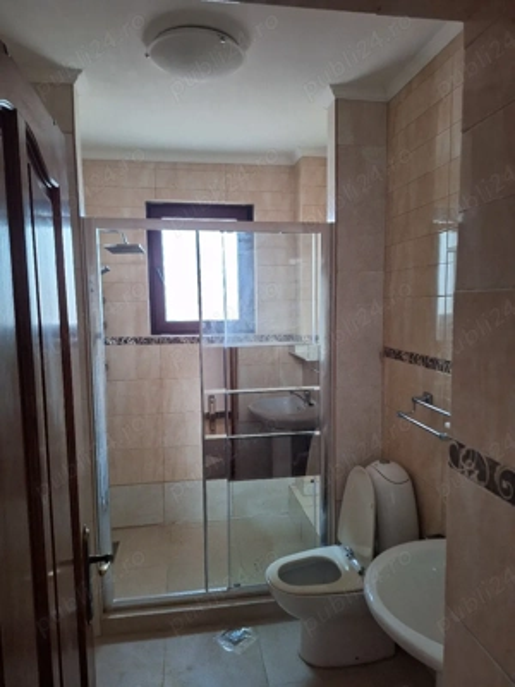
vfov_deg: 73.9
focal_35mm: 23
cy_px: 344
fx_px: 456
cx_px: 258
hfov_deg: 58.9
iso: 320
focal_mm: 5.54
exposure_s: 1/25
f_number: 1.8
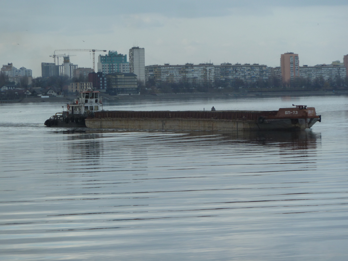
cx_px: 174
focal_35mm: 196
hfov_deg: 10.1
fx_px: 1970
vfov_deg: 7.6
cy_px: 130
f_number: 4.5
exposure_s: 1/250
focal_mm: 32.1
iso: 80
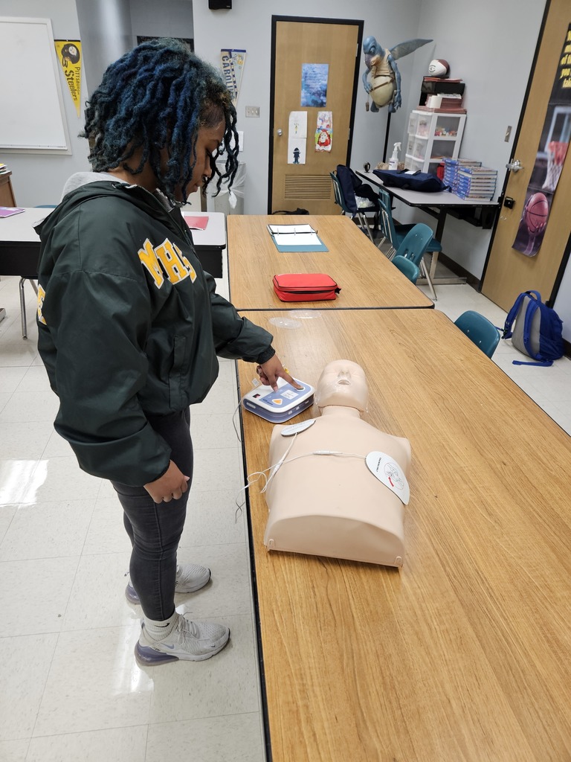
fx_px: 506
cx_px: 286
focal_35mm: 23
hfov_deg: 58.9
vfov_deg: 73.9
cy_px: 381
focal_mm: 5.4
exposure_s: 1/120
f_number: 1.8
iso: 250
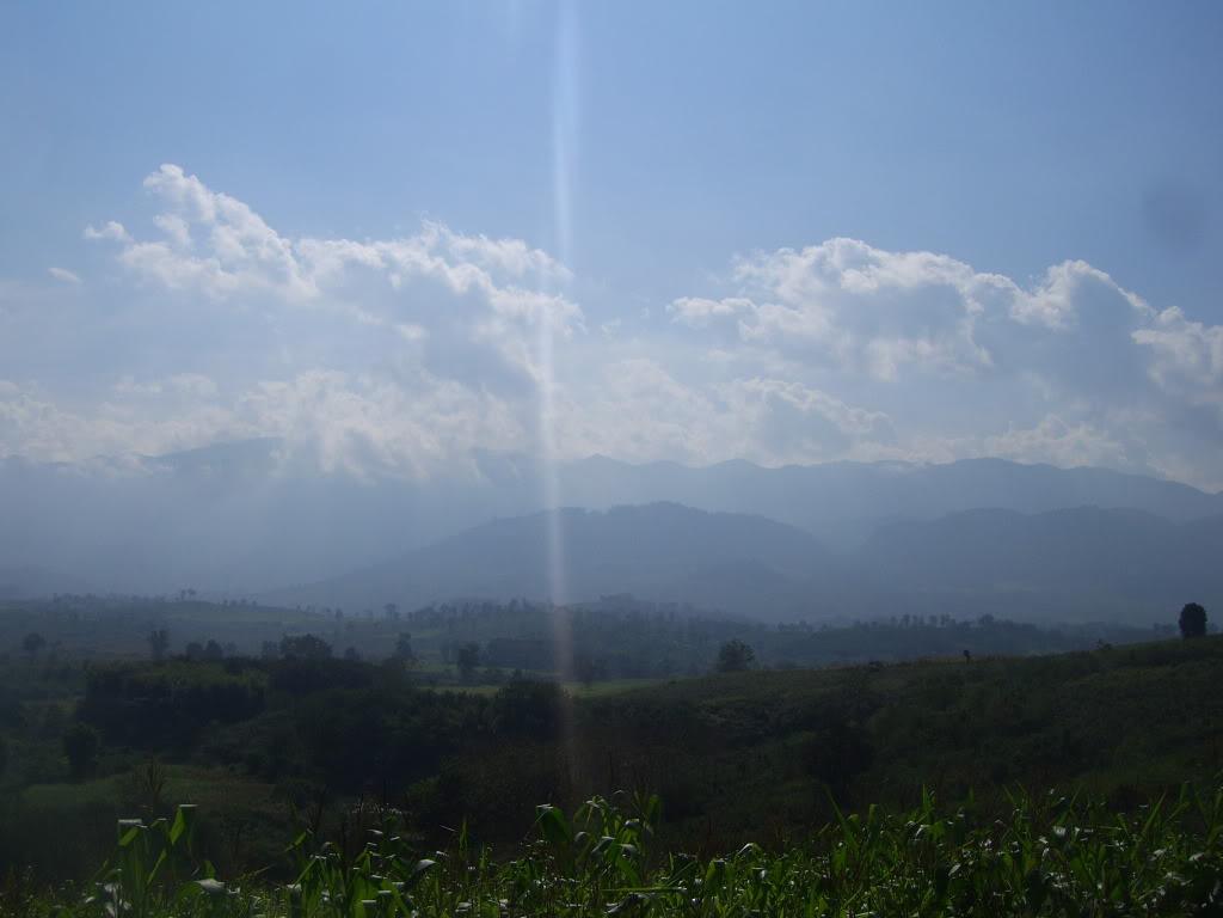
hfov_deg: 49.0
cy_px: 459
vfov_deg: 37.7
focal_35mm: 38
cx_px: 612
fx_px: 1343
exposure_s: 1/2000
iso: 50
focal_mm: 7.8
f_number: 6.4
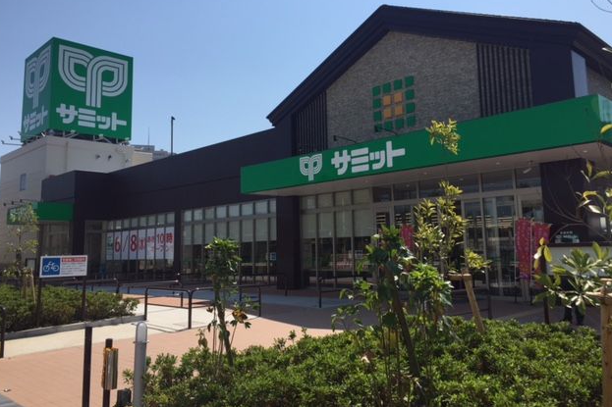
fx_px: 527
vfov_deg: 42.2
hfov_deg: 60.3
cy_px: 175
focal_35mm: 31
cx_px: 300
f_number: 2.2
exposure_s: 1/2825
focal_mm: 4.15
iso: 32
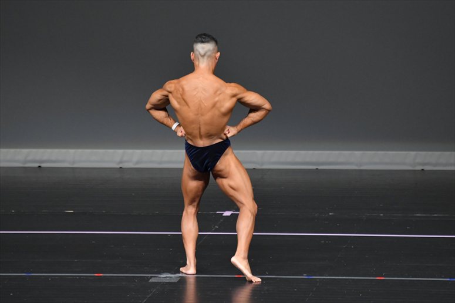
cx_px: 228
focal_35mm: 375
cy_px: 152
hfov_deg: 5.5
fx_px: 4737
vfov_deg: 3.7
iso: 4000
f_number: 5.6
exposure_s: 1/400
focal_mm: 250
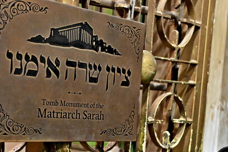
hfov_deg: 23.6
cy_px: 191
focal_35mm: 86
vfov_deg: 15.2
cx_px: 125
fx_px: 545
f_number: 4
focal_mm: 29
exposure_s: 1/125
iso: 2500
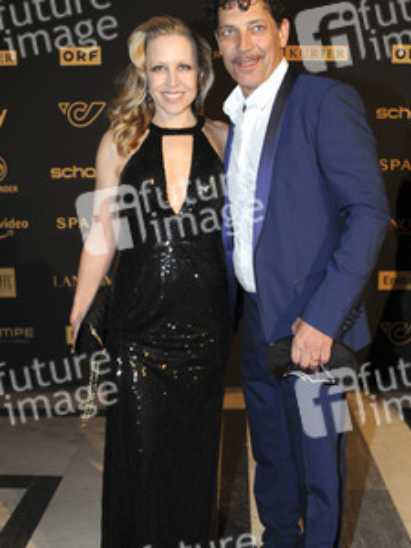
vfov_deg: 45.7
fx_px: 649
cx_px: 224
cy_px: 303
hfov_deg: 35.1
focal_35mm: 41
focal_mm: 32
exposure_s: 1/250
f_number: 3.5
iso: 800
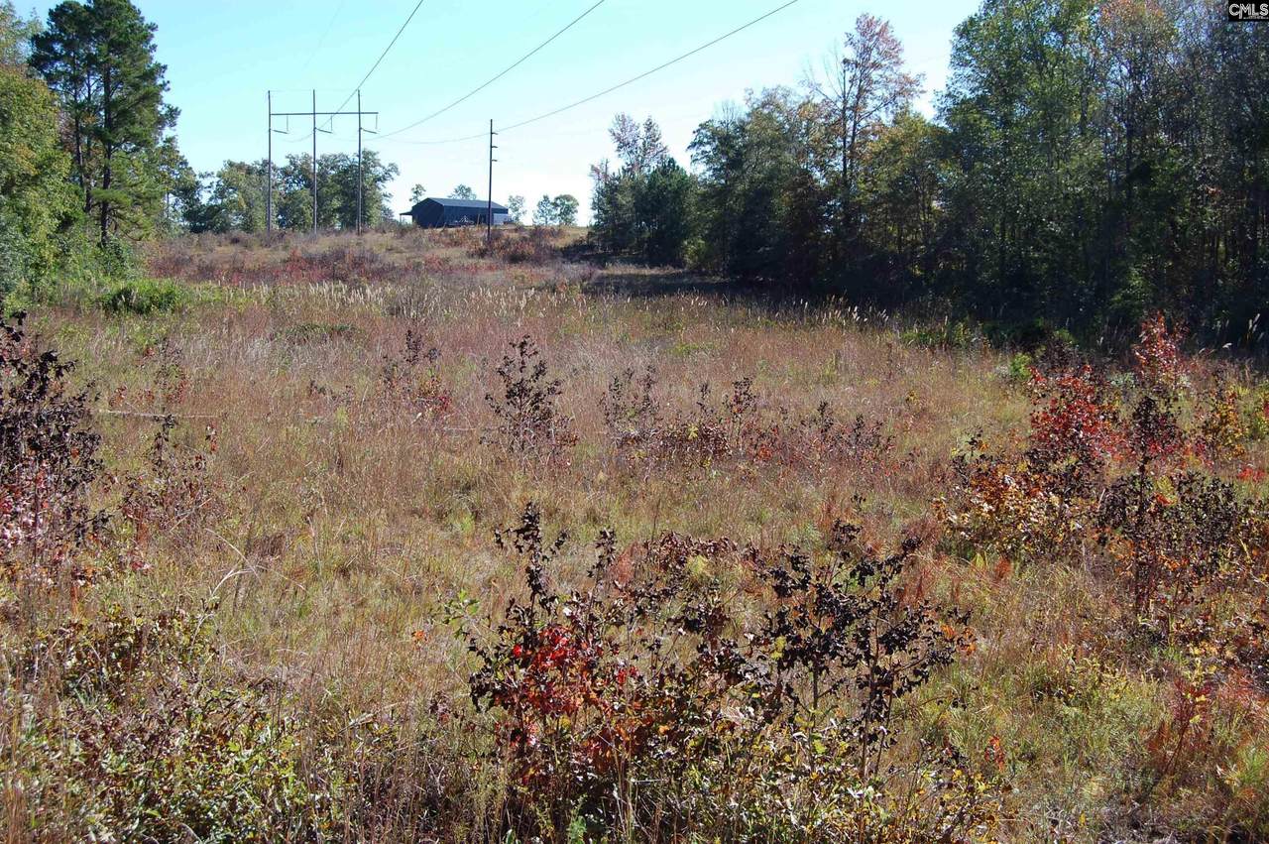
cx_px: 634
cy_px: 422
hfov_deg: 43.6
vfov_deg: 29.8
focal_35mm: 45
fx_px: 1585
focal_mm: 30
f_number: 8
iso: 200
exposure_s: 1/250
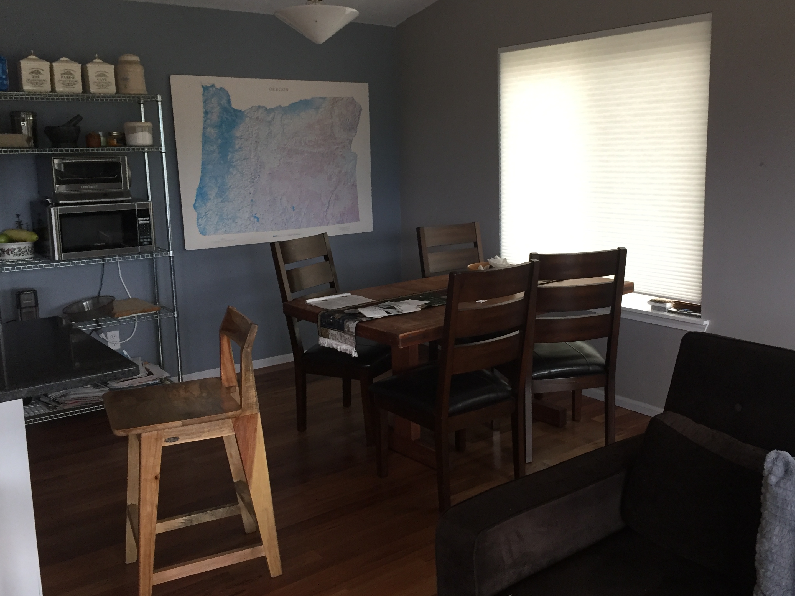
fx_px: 758
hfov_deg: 55.2
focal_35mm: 33
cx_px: 439
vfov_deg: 42.9
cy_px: 266
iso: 125
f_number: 2.2
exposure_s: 1/30
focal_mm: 4.15
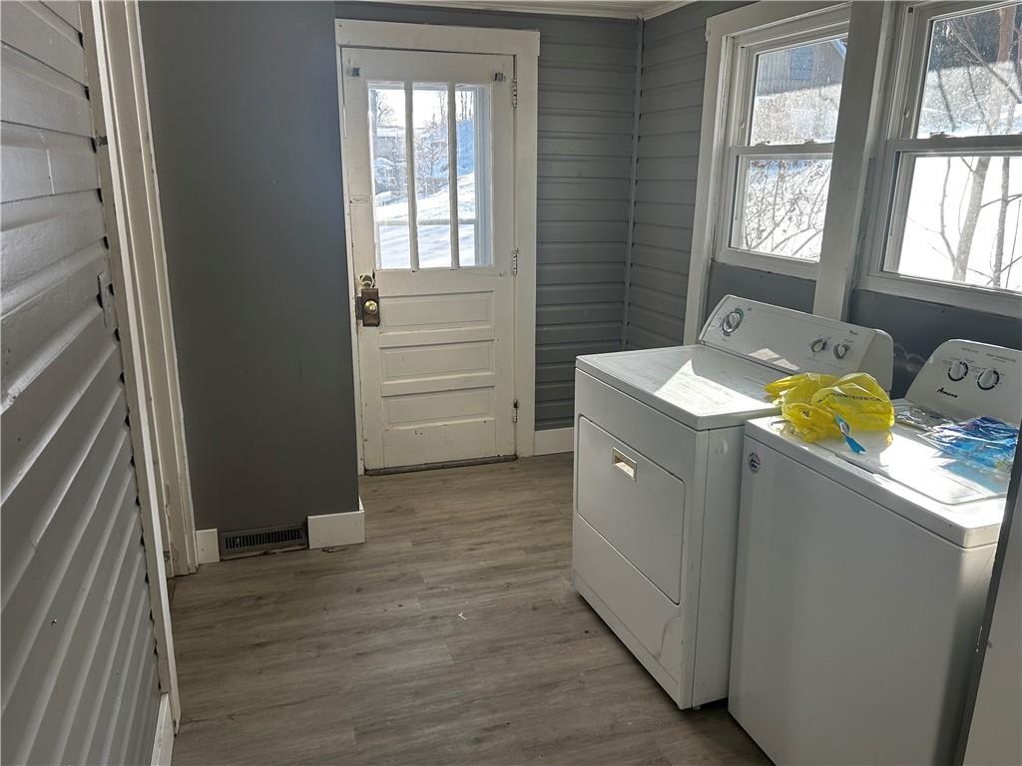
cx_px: 511
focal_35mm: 26
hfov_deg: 67.3
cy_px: 383
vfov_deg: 53.1
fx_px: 768
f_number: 1.5
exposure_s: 1/330
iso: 50
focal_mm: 5.7
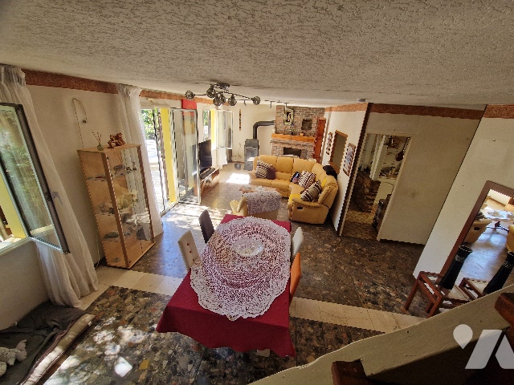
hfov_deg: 106.2
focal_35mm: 13
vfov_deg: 89.9
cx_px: 257
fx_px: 193
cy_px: 192
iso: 125
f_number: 2.2
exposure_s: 1/50
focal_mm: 2.2
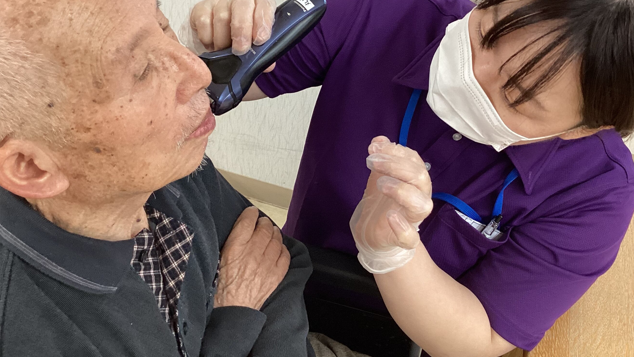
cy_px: 90
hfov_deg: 48.4
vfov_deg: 27.9
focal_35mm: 42
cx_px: 312
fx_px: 706
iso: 160
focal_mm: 3.3
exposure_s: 1/50
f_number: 2.4
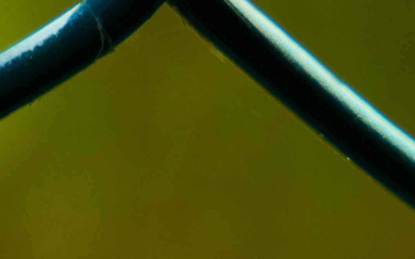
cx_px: -551
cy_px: -681
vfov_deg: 2.4
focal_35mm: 527
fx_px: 5960
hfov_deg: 3.9
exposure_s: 1/400
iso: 100
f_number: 4
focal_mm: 70
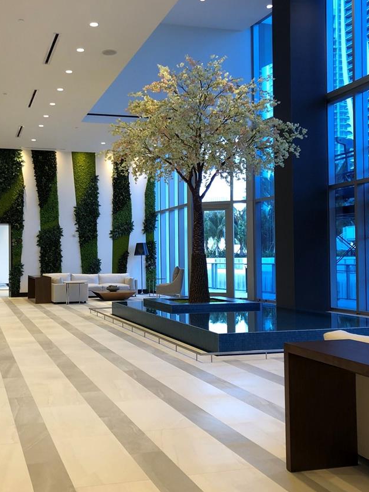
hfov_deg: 35.6
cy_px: 253
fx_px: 569
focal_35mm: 40
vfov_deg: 46.8
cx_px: 119
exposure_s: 1/30
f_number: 1.8
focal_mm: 4
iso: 32
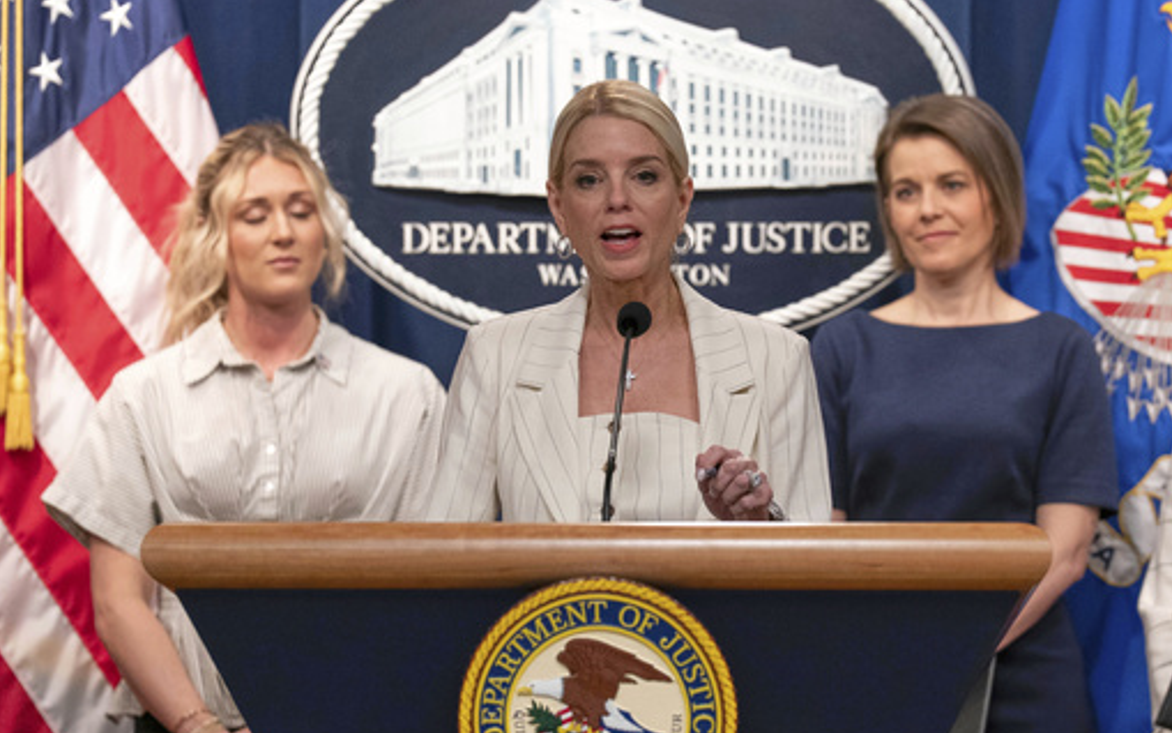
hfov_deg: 10.5
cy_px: 365
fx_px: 6356
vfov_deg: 6.6
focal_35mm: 199
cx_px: 587
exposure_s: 1/320
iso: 2500
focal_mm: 194
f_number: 3.5
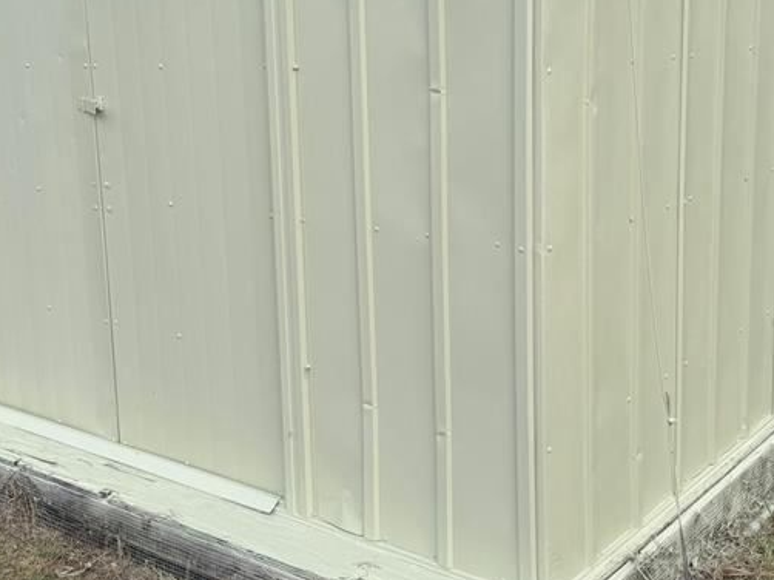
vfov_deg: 29.5
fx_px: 1095
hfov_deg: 38.9
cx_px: 379
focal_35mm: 49
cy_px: 207
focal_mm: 6.76
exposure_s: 1/1366
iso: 80
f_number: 1.78
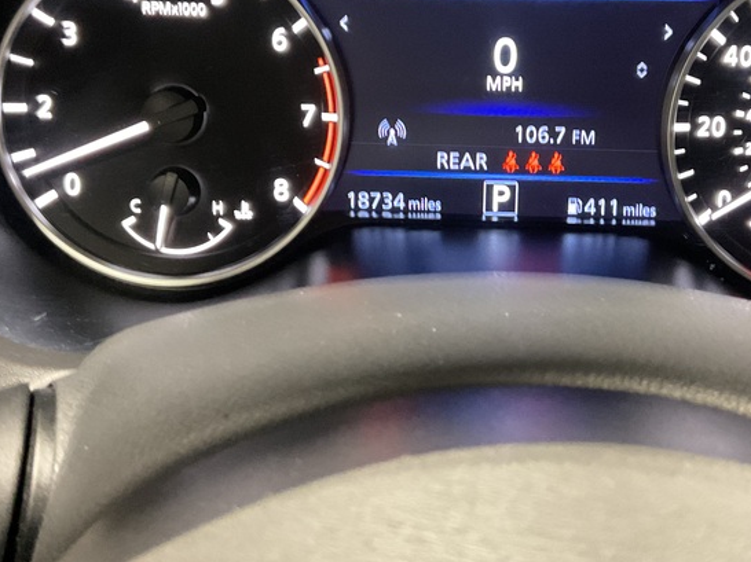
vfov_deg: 28.3
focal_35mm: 51
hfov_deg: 37.3
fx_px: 1106
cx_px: 475
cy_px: 179
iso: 400
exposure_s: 1/25
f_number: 1.8
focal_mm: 3
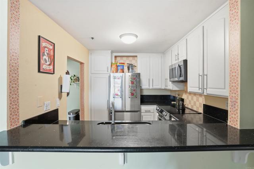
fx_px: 113
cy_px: 84
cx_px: 127
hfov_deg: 96.8
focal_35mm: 16
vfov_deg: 73.7
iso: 500
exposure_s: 1/20
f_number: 11
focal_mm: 16
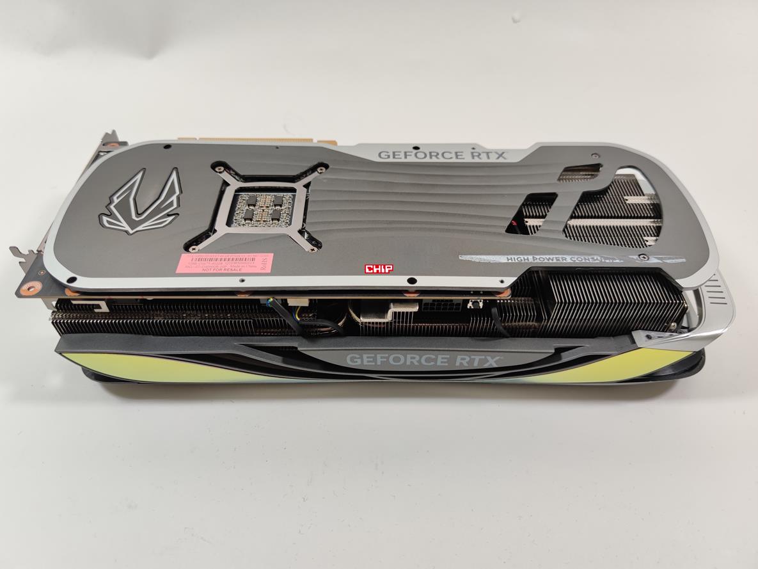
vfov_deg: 54.9
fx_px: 547
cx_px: 379
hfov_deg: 69.4
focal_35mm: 25
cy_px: 284
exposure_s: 1/100
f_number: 1.85
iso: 62
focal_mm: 6.78
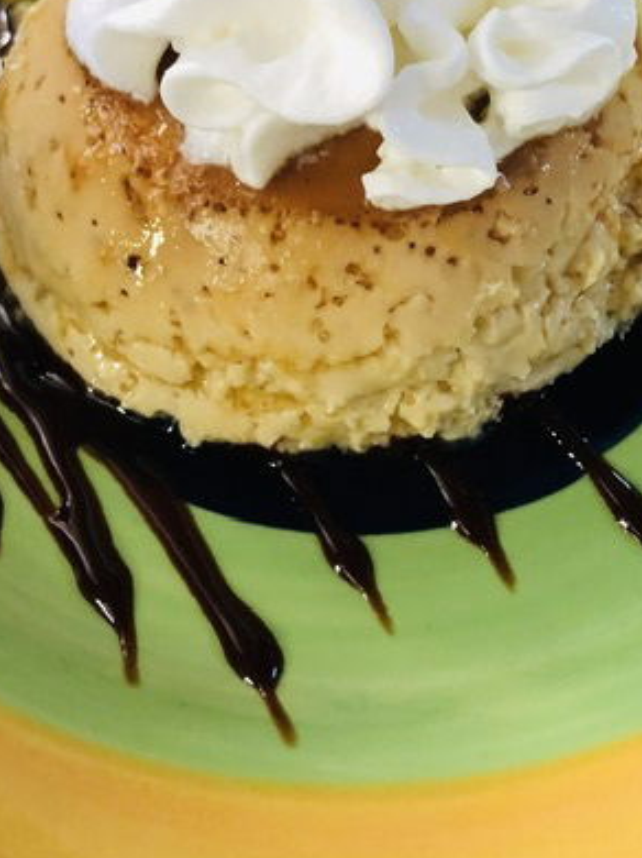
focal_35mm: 46
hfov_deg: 31.5
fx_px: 1139
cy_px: 249
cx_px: 330
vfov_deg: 40.4
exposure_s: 1/5
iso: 100
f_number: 1.8
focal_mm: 3.99
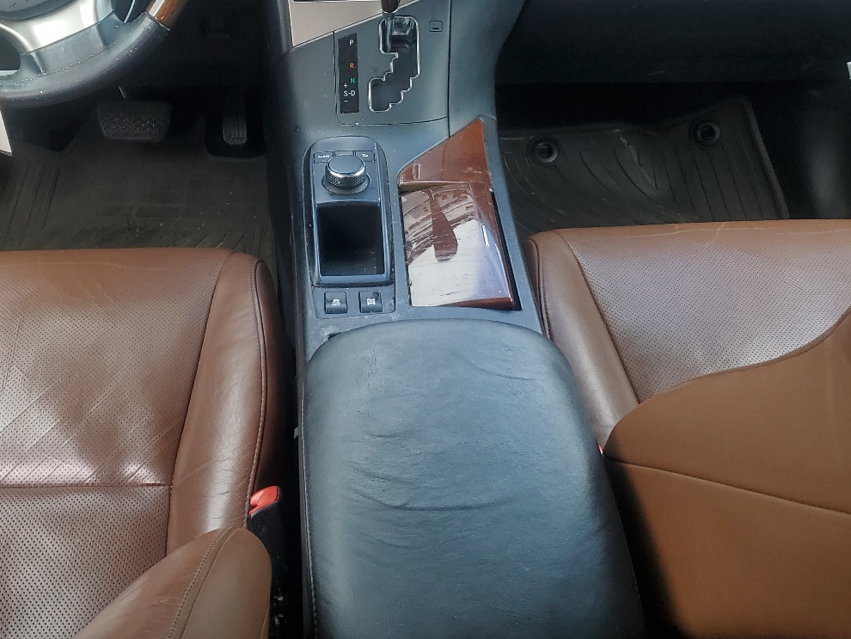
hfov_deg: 44.6
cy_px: 147
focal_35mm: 42
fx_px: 1033
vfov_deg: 33.6
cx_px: 358
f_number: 1.5
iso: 50
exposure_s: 1/312
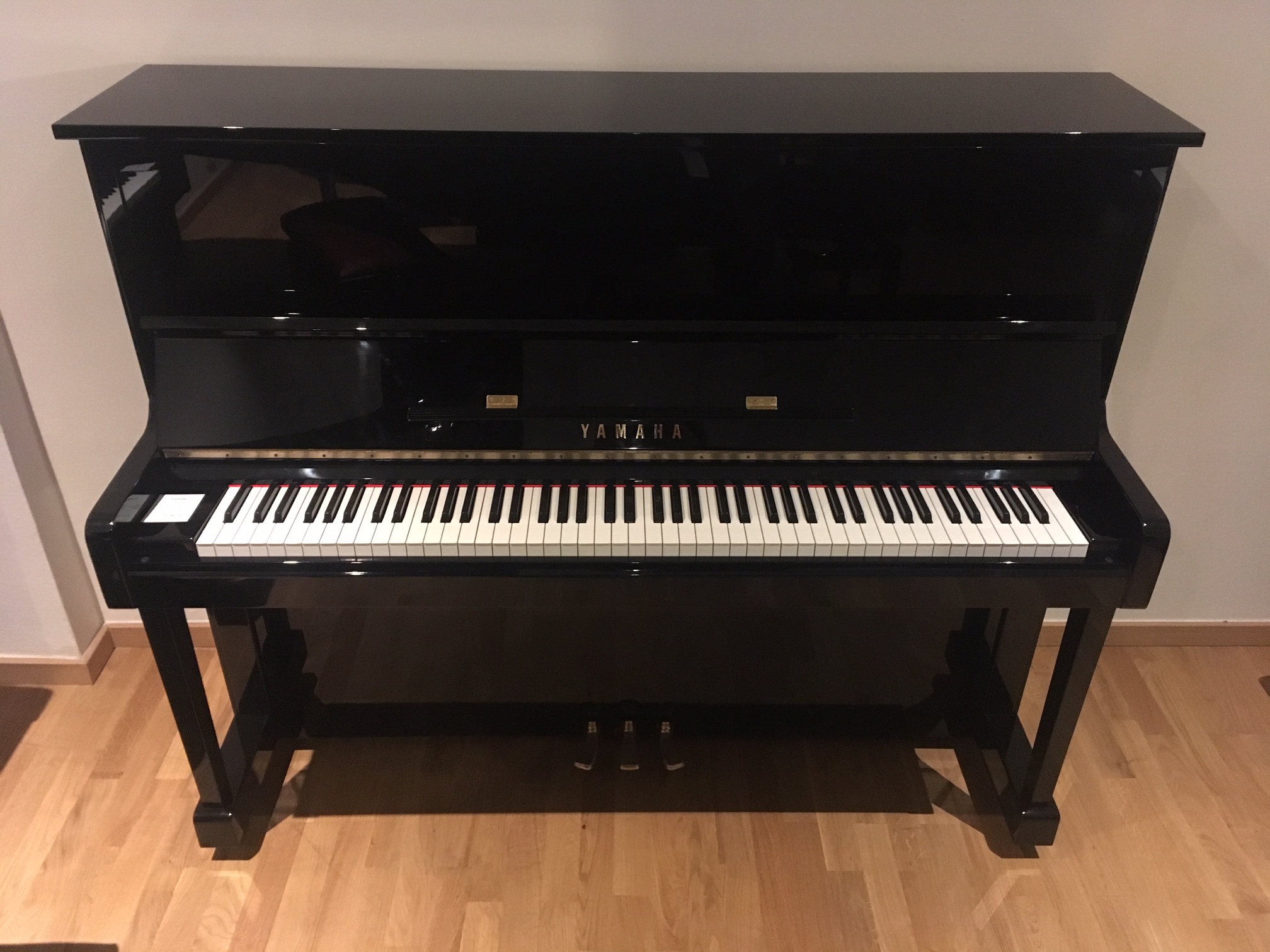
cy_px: 476
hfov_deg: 61.7
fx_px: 1064
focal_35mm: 29
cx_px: 635
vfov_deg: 48.2
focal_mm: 4.15
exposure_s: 1/17
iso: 500
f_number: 2.2
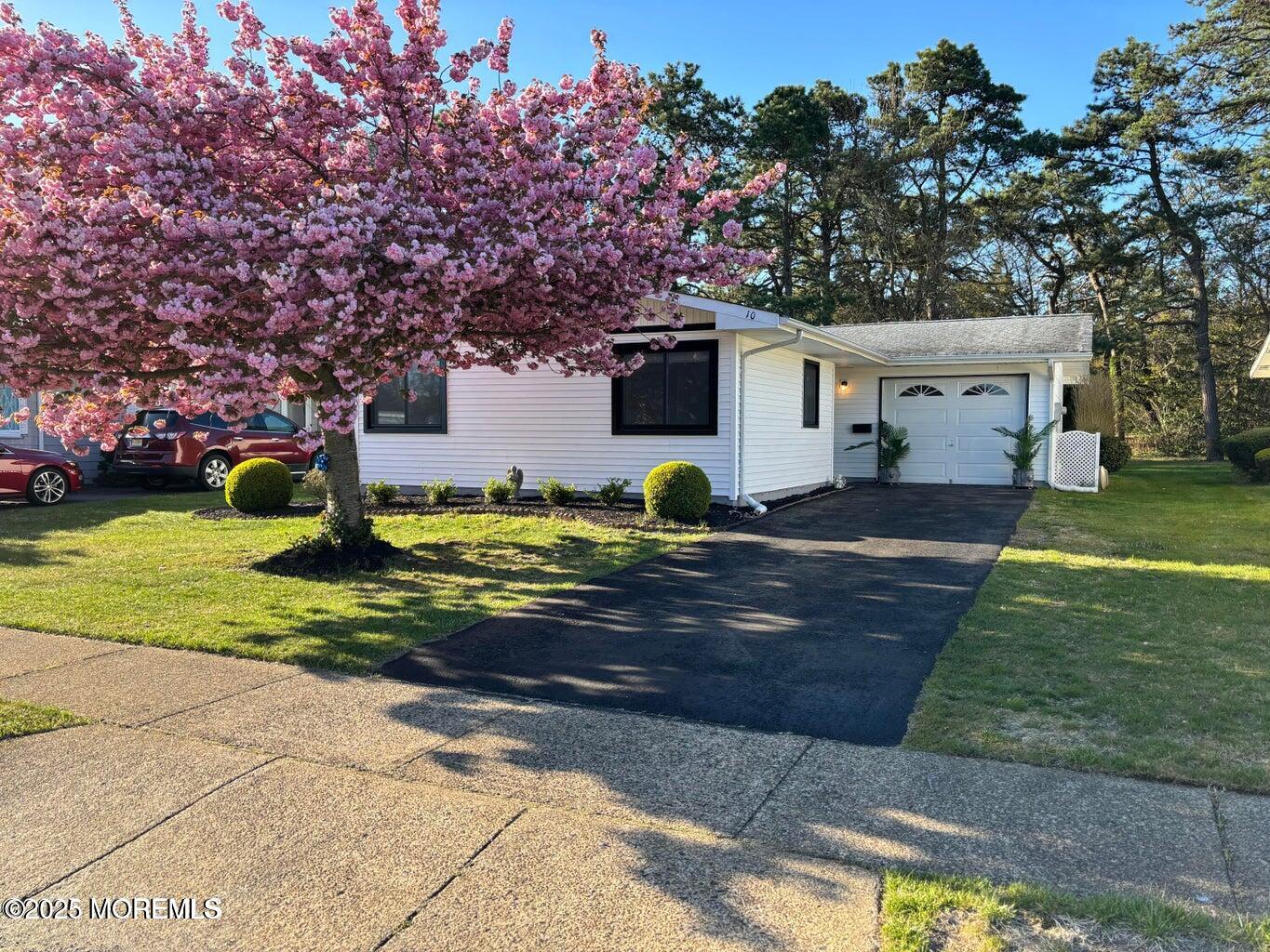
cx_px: 635
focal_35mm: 26
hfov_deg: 67.3
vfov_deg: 53.1
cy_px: 476
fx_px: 954
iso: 50
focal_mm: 5.96
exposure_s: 1/769
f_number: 1.6
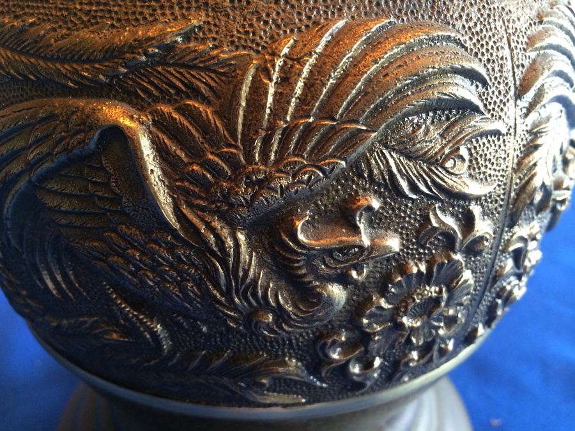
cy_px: 216
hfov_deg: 60.0
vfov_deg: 46.8
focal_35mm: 30
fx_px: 498
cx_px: 288
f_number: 2.2
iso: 125
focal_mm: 4.12
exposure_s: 1/30
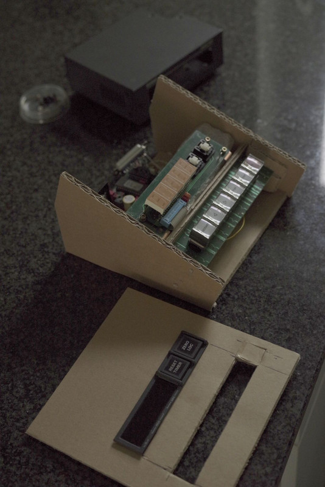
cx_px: 162
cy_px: 244
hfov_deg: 27.0
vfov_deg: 39.6
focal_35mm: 50
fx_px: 676
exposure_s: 1/320
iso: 3200
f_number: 5
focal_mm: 50
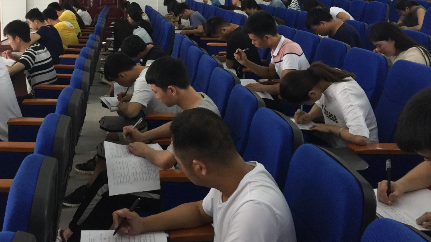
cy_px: 30
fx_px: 537
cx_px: 163
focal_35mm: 47
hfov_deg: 43.4
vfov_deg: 24.8
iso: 100
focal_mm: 4.15
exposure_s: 1/17
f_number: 2.2
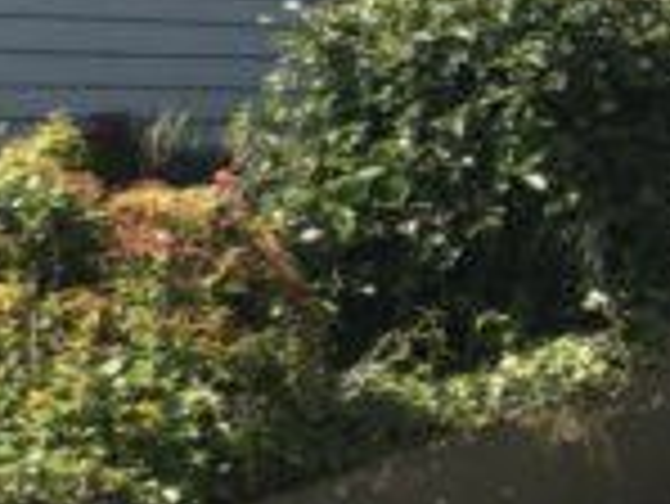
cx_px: -1097
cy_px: 68
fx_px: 2906
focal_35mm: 150
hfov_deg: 10.6
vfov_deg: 9.9
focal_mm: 3.99
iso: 20
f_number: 1.8
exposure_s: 1/1779
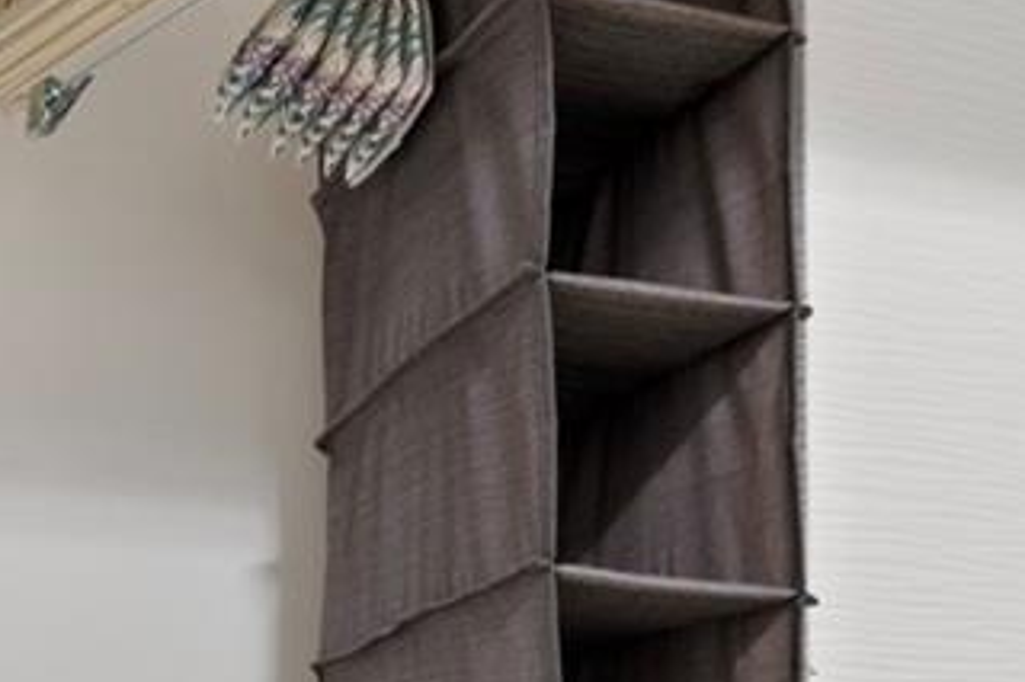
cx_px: 609
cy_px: 922
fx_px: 1992
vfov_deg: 18.0
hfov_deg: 28.8
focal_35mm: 70
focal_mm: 14
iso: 800
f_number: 9
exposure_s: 1.3
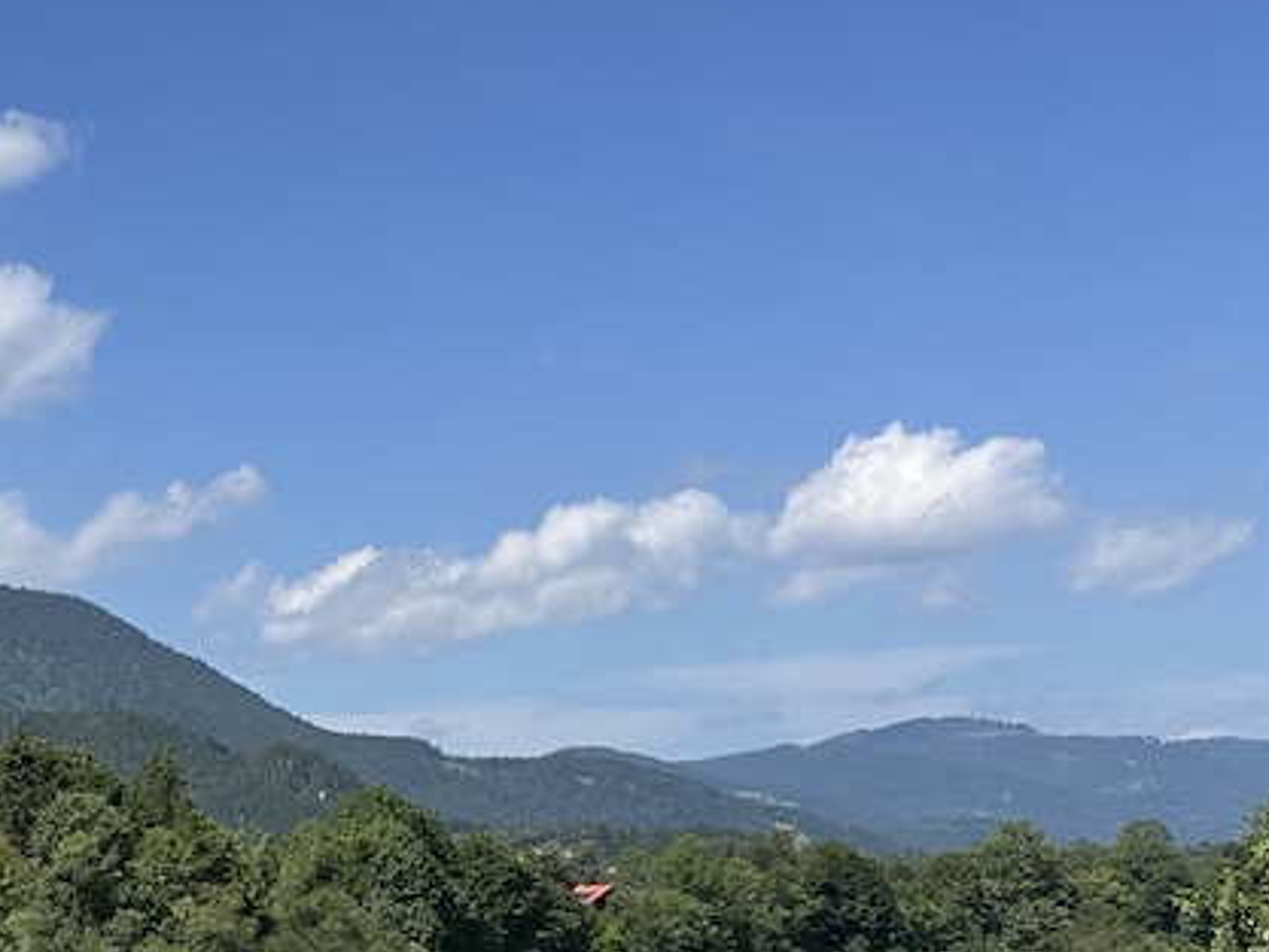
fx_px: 2530
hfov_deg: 25.2
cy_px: 961
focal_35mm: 69
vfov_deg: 20.6
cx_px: -271
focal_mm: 6.86
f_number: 1.78
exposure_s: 1/4545
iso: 80
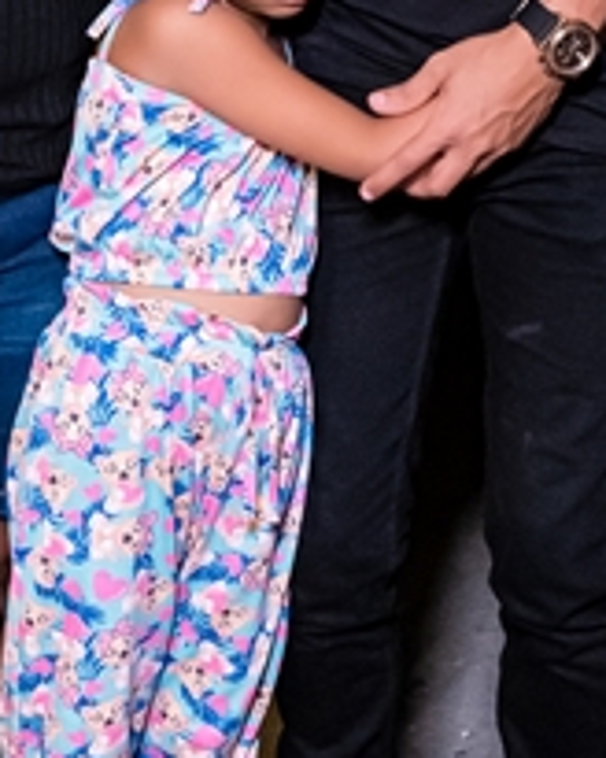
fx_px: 2735
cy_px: 2
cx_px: 177
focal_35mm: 122
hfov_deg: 12.6
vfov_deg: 15.5
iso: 2500
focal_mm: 24
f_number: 2.8
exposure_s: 1/160
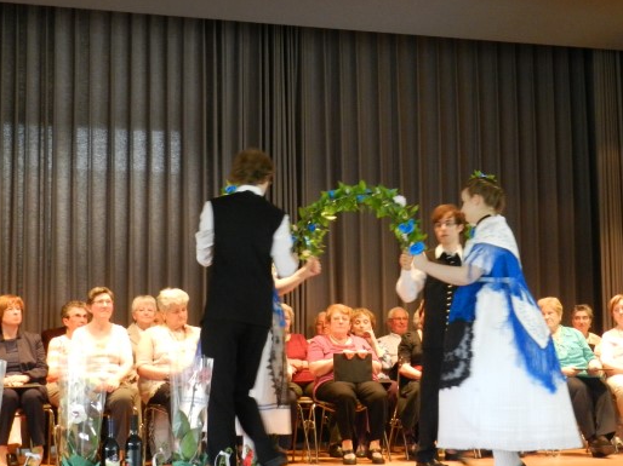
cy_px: 247
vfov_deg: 22.2
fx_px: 1187
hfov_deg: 29.3
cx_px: 372
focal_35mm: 66
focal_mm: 9.4
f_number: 4.4
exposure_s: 1/25
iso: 800
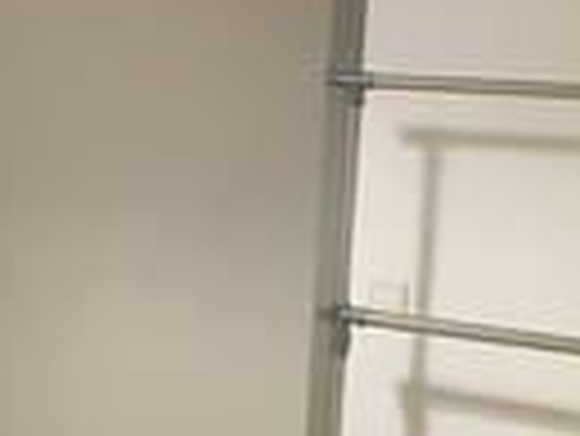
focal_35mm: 81
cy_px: 261
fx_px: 1358
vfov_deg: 18.2
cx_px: 139
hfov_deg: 23.8
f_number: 2.2
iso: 200
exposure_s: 1/20
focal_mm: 4.15
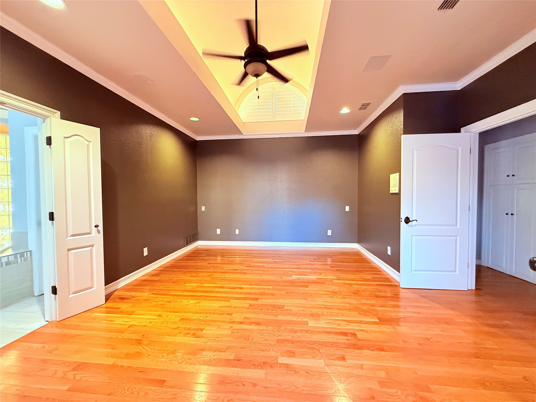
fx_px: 217
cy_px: 201
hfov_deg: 102.1
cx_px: 268
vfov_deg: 85.7
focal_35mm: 14
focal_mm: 2.22
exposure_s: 1/60
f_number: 2.2
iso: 800
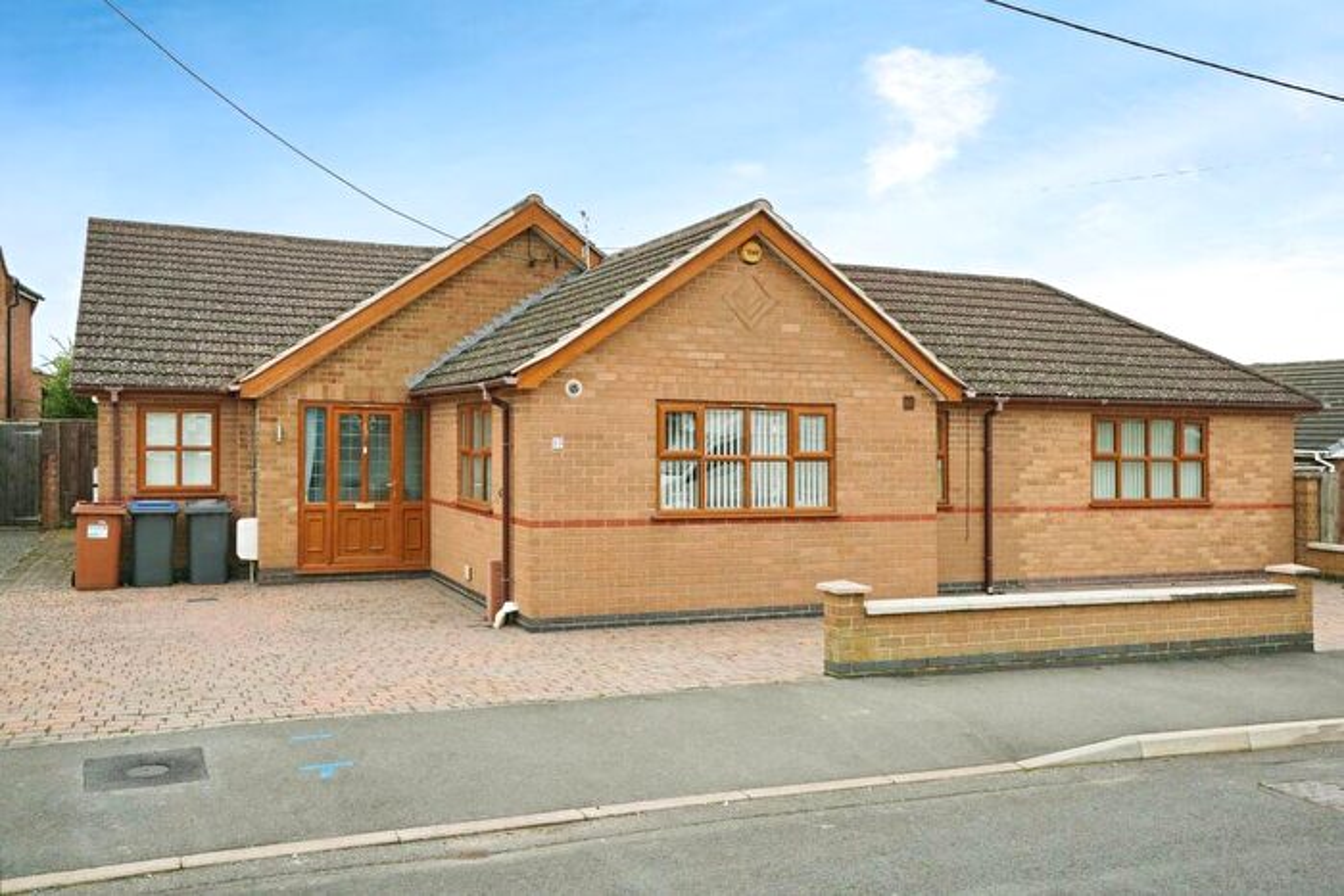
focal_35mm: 32
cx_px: 672
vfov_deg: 41.1
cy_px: 448
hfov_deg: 58.7
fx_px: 1195
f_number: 7.1
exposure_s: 1/640
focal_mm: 32
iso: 2000
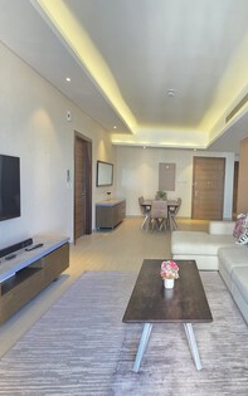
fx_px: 216
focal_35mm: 20
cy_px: 203
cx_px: 188
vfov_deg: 85.0
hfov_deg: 56.5
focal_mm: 2.2
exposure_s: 1/100
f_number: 1.9
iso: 160
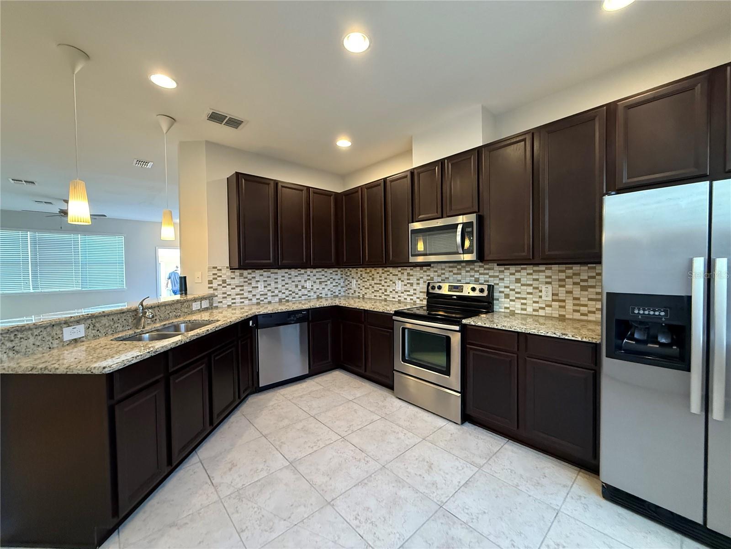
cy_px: 274
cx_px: 366
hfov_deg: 102.1
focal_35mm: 14
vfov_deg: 85.7
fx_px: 296
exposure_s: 1/60
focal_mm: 2.22
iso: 640
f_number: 2.2
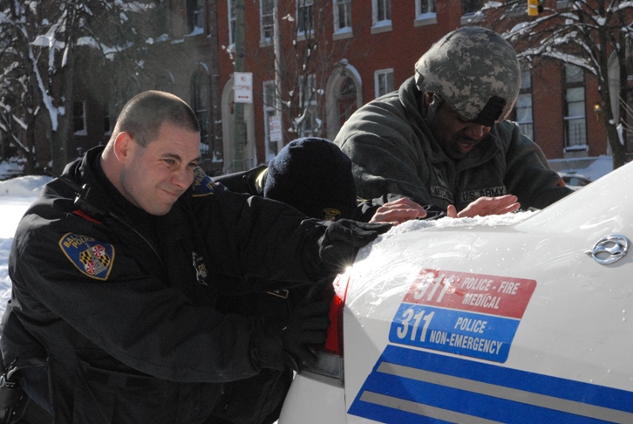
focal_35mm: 105
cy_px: 212
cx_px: 316
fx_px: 1848
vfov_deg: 13.1
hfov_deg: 19.4
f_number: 14
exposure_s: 1/800
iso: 1600
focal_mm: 70
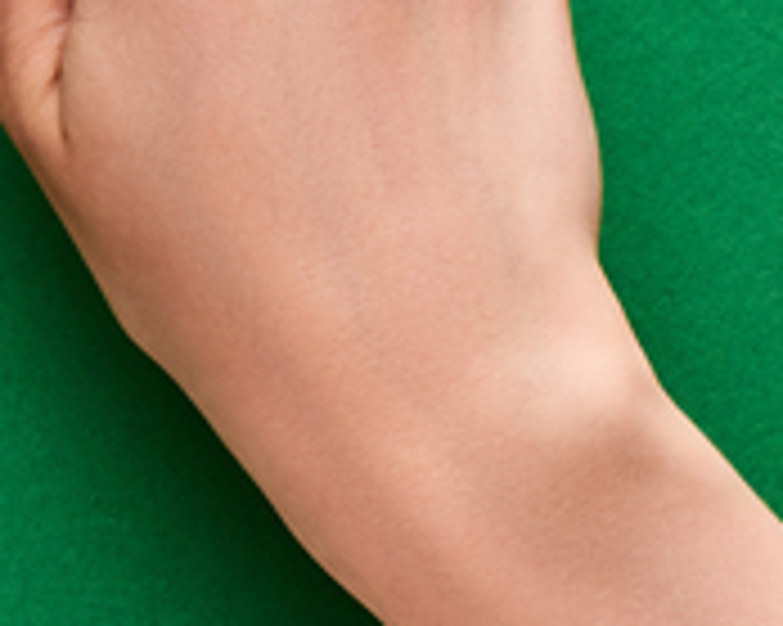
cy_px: -808
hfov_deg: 6.7
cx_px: -1222
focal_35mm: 270
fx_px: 6253
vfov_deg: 5.5
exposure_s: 1/160
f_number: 9
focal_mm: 50
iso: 200
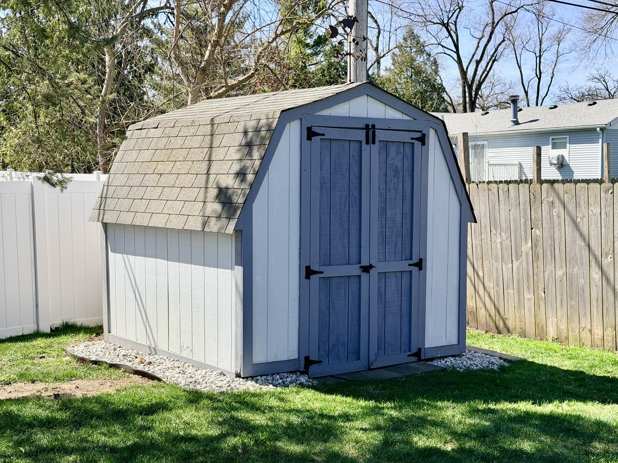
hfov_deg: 39.7
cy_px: 232
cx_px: 309
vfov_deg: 30.3
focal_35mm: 48
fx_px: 857
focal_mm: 6.76
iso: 64
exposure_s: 1/2762
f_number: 1.78
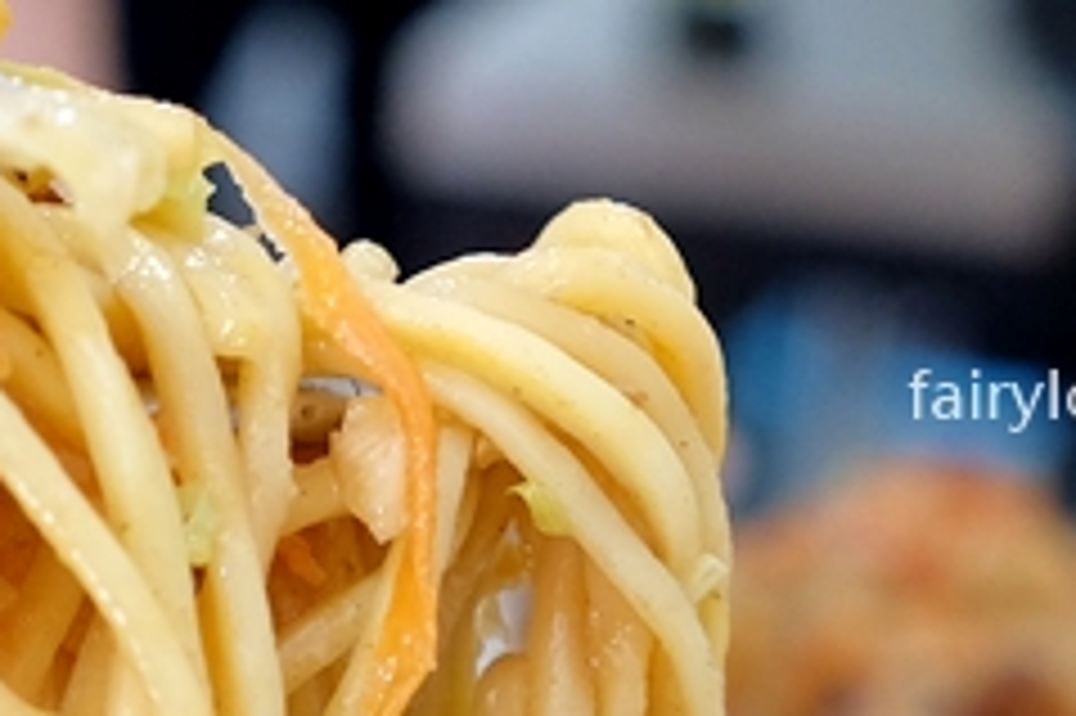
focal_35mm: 132
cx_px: -77
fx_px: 3942
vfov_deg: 9.9
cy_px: 1234
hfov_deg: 15.2
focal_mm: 23
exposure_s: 1/100
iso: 1000
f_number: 3.6
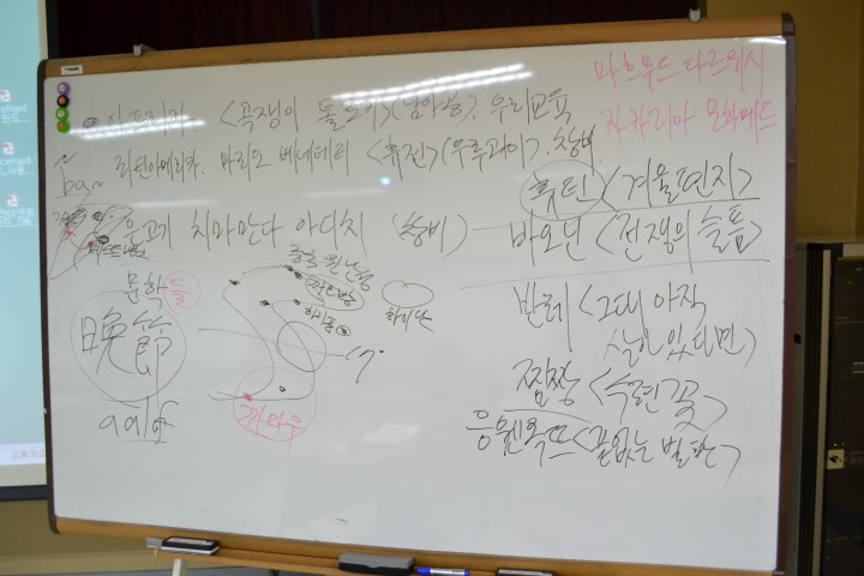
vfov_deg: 43.6
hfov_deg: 61.9
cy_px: 288
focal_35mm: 30
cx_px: 432
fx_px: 720
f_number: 5
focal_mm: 20
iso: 1600
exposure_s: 1/100
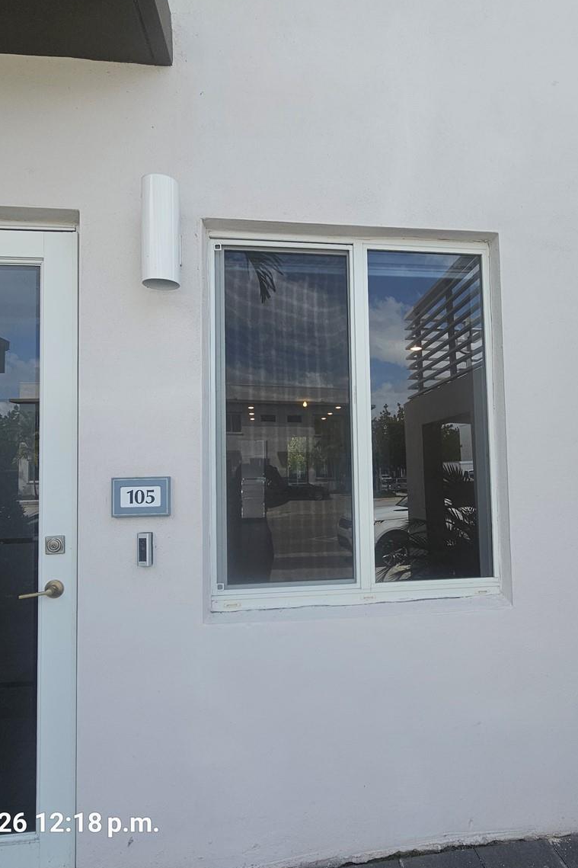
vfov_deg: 86.9
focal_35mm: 19
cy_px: 434
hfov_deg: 64.3
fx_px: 458
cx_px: 327
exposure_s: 1/809
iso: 64
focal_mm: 2.2
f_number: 2.2
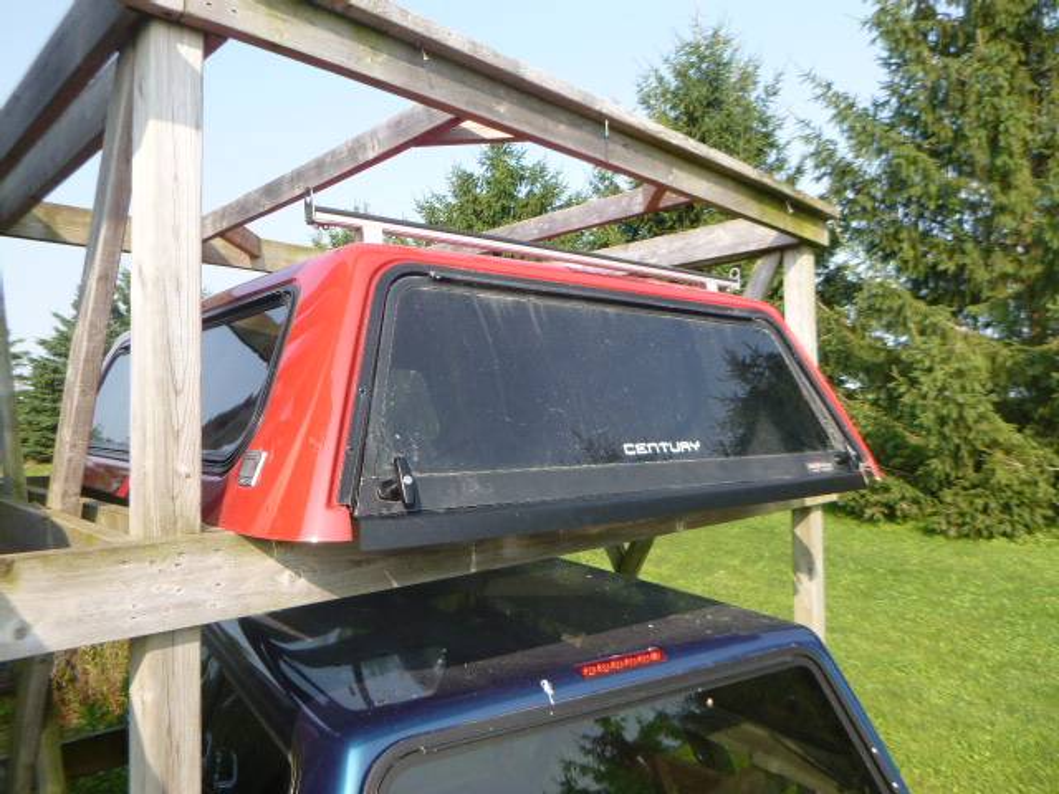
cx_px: 530
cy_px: 397
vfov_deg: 54.9
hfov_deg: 69.4
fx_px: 765
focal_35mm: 25
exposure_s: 1/200
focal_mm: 4.5
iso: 100
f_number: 3.9
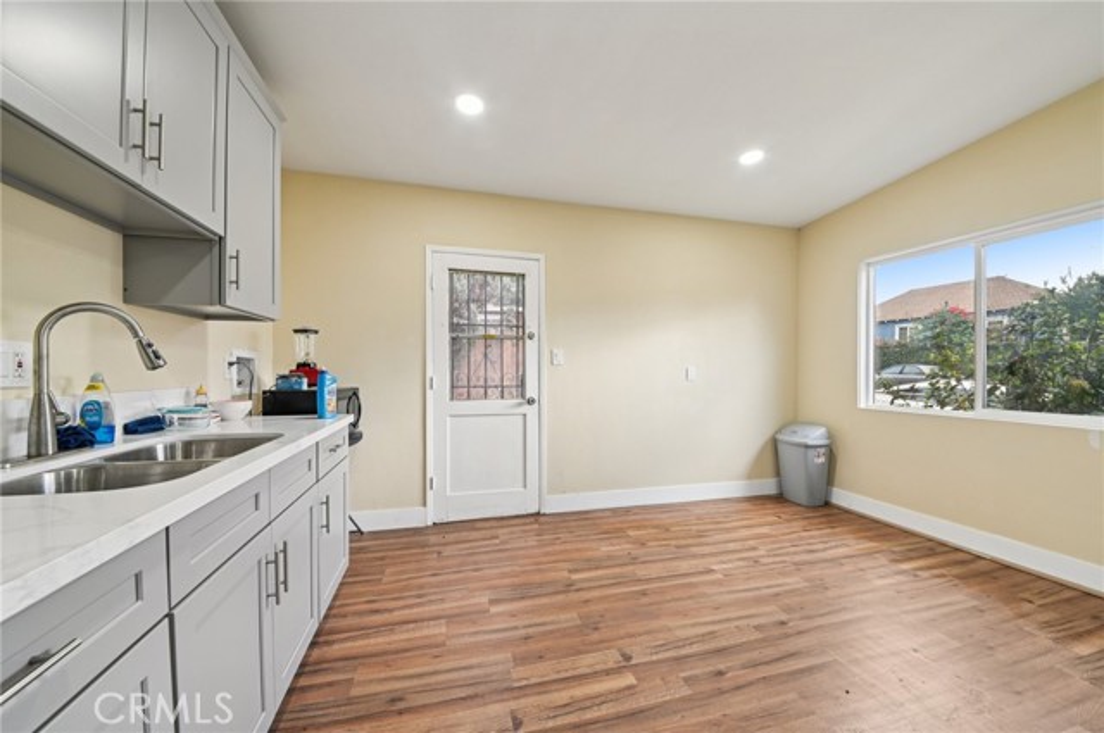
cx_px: 552
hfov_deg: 108.4
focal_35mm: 13
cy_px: 366
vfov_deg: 85.3
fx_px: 398
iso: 250
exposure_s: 1/8
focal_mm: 13
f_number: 8
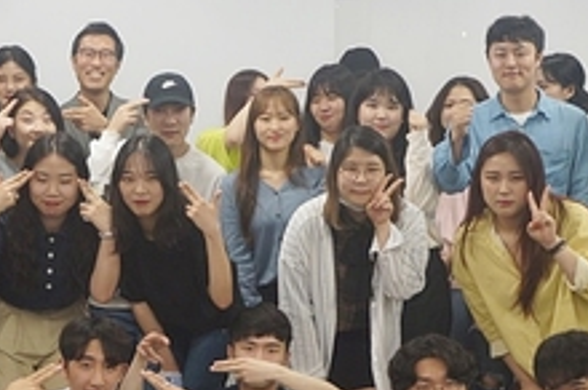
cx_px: 45
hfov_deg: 19.9
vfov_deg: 13.6
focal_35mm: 100
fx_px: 1638
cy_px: 212
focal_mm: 23
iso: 320
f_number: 4
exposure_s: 1/60
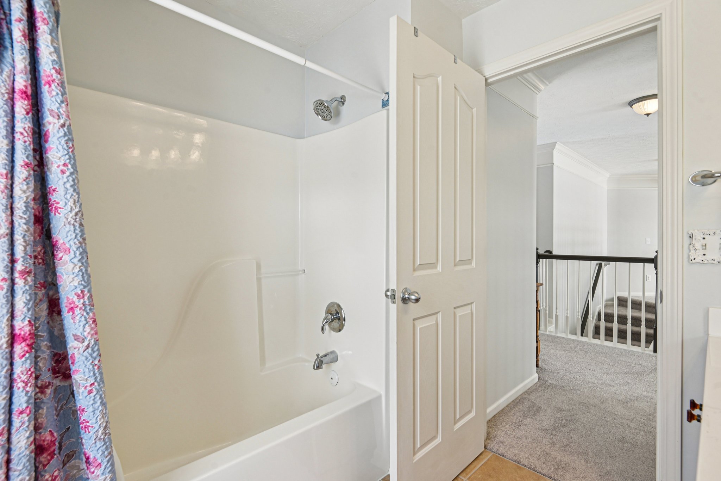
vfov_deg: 73.7
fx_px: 320
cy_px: 240
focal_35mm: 16
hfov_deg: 96.7
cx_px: 360
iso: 100
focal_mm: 16
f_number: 8
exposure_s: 1/25
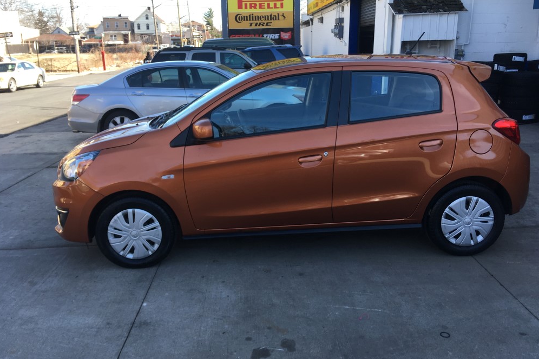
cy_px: 170
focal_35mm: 31
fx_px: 464
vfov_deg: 42.3
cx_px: 271
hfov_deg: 60.3
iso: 25
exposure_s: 1/261
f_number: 2.2
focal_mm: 4.15
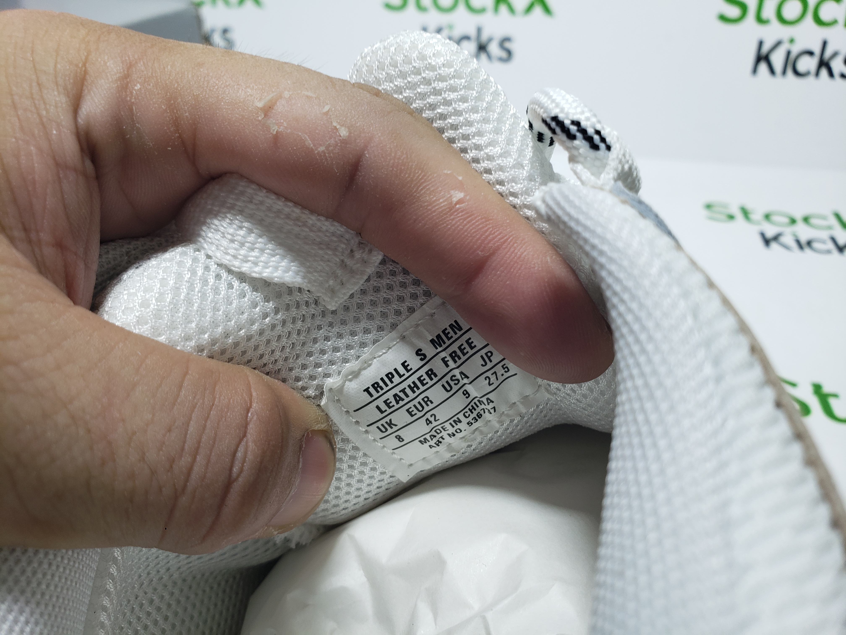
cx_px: 423
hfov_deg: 67.3
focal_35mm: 26
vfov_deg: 53.1
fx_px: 635
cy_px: 318
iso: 50
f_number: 2.4
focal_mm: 4.3
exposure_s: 1/143
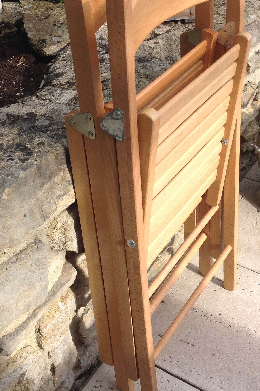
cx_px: 132
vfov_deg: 36.8
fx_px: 585
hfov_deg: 25.1
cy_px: 164
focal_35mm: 54
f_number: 2.4
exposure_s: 1/496
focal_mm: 4.28
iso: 50
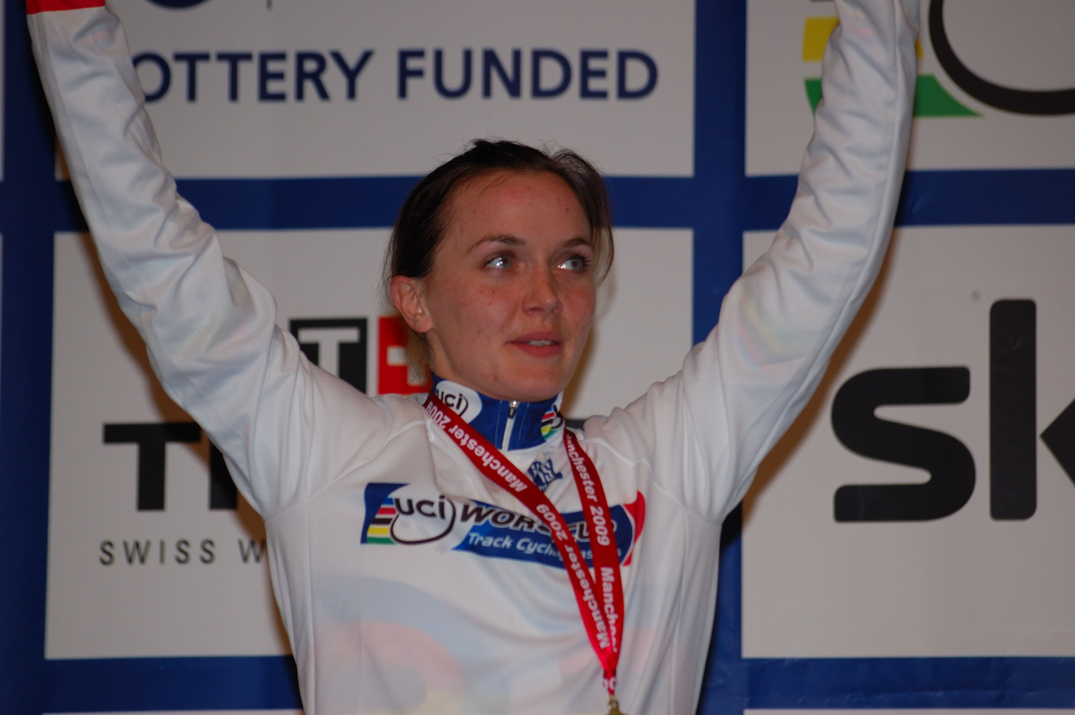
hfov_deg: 7.0
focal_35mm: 292
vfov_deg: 4.7
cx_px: 538
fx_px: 8727
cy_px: 358
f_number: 5
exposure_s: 1/250
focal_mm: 195
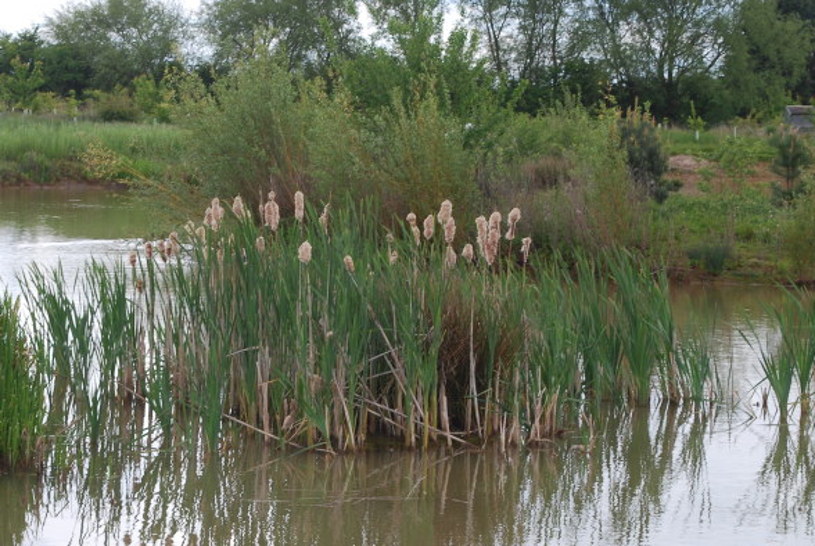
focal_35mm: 126
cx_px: 266
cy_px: 175
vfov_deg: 10.9
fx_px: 2851
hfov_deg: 16.2
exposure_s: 1/125
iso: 200
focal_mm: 55
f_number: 9
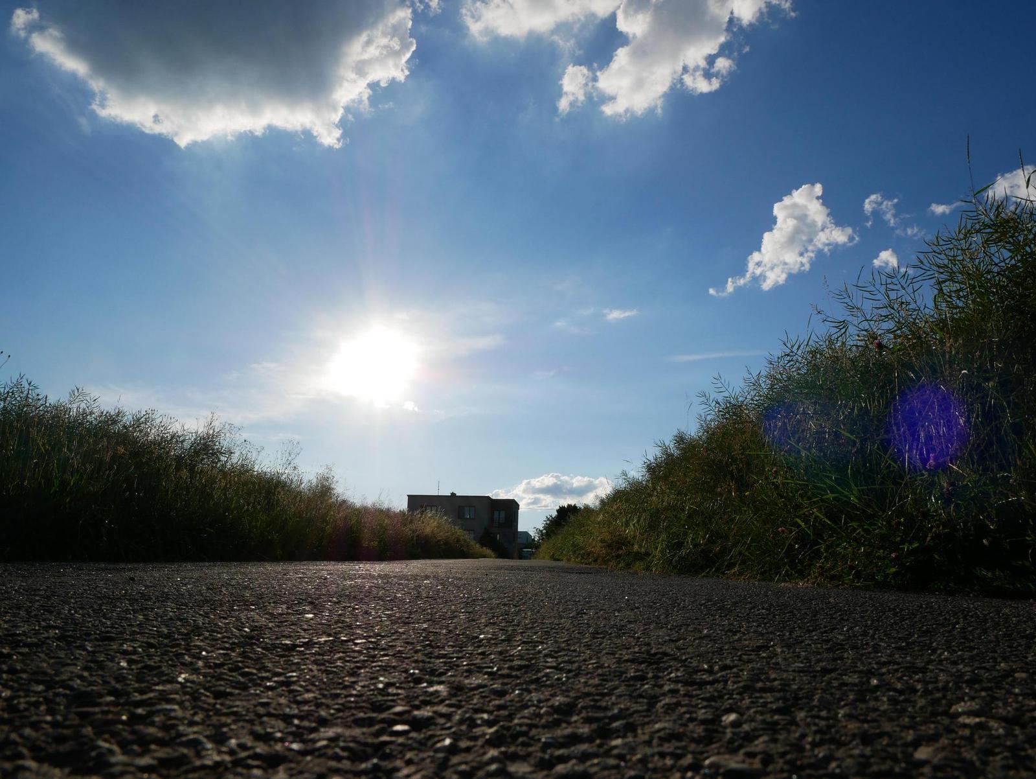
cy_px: 390
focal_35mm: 24
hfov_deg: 71.6
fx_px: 719
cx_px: 518
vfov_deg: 56.9
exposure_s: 1/800
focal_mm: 12
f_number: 10
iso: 200
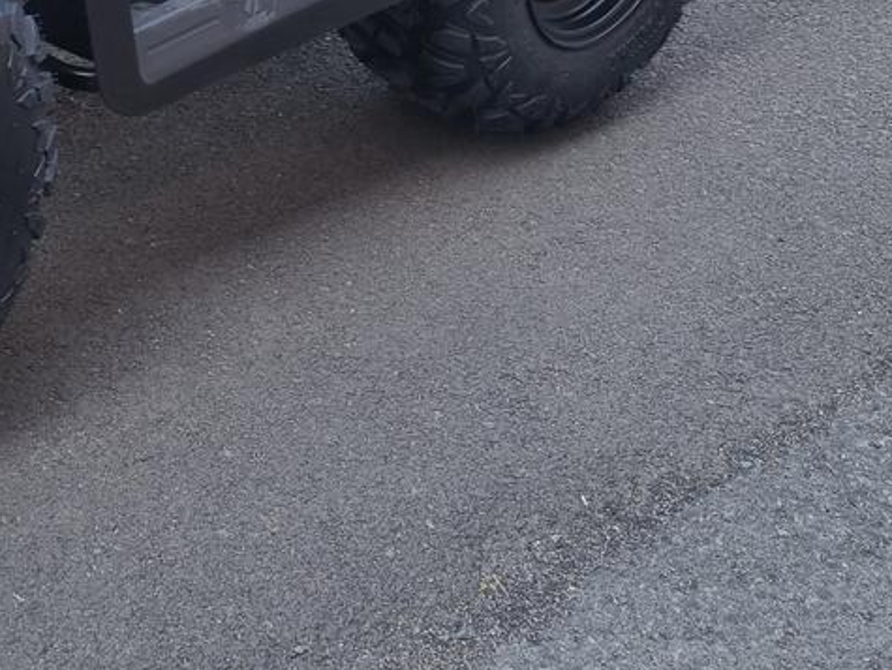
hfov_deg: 26.3
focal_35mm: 70
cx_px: -2
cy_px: -214
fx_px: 1805
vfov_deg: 19.3
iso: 50
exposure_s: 1/738
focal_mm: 5.4
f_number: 1.8
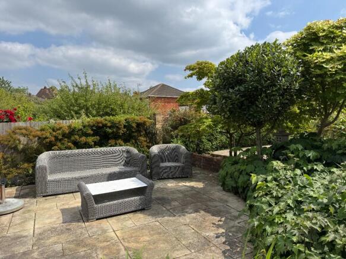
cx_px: 173
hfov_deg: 71.6
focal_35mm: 24
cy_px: 130
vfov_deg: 56.8
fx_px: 240
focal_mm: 6.76
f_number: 1.78
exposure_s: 1/4950
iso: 80
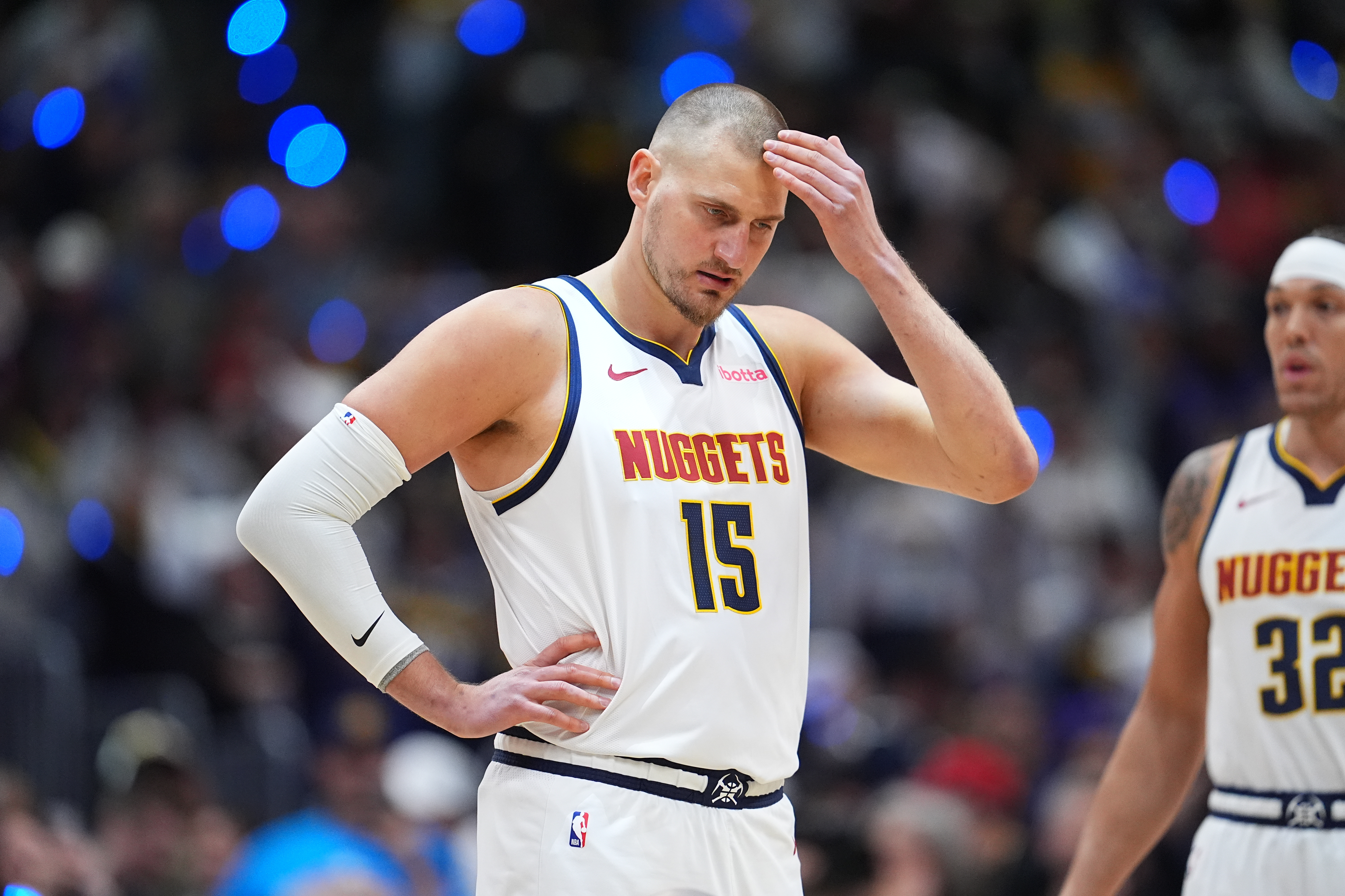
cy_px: 448
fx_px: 14943
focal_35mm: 400
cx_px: 672
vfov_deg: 3.4
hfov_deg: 5.2
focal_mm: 400
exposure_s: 1/2000
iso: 5000
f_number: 3.2
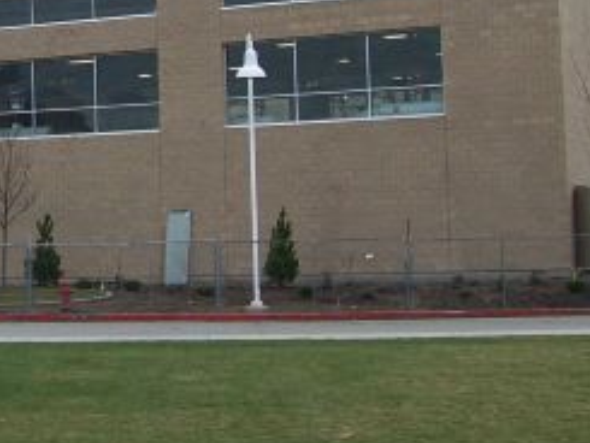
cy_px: 41
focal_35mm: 98
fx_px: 1671
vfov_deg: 14.9
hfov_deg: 19.4
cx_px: -13
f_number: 2.7
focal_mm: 6
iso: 80
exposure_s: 1/464
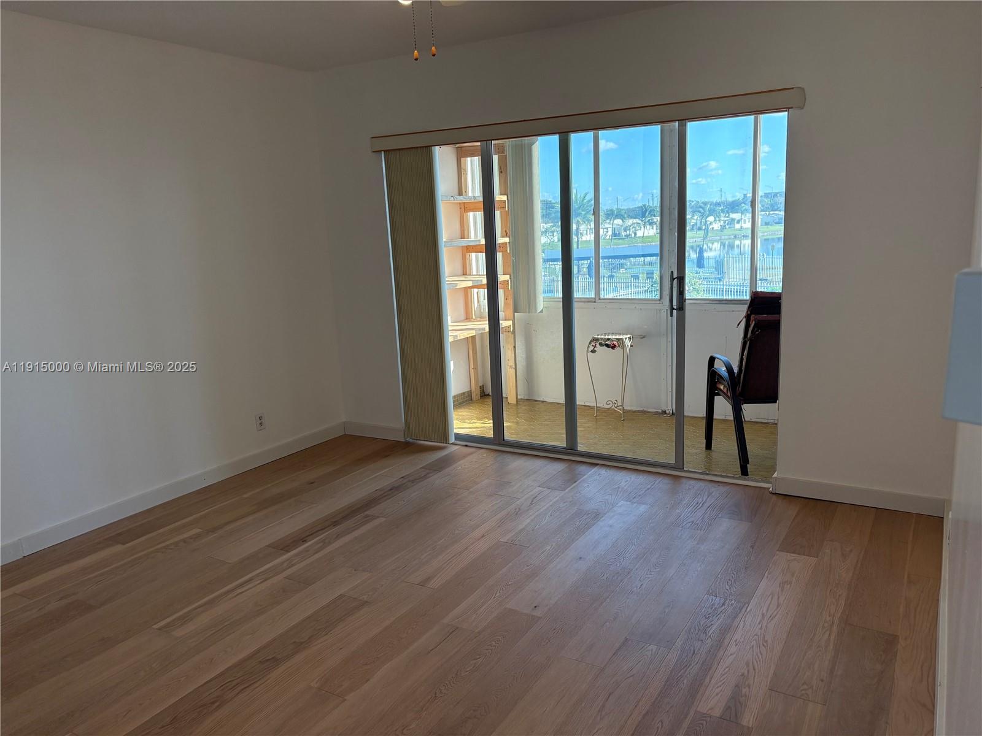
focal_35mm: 26
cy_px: 368
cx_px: 491
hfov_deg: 67.3
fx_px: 738
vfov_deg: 53.1
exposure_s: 1/136
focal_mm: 5.96
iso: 125
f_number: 1.6
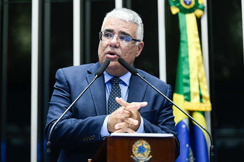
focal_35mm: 115
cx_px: 122
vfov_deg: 11.9
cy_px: 81
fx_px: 778
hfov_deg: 17.8
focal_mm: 115
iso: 3200
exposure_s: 1/160
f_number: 2.8
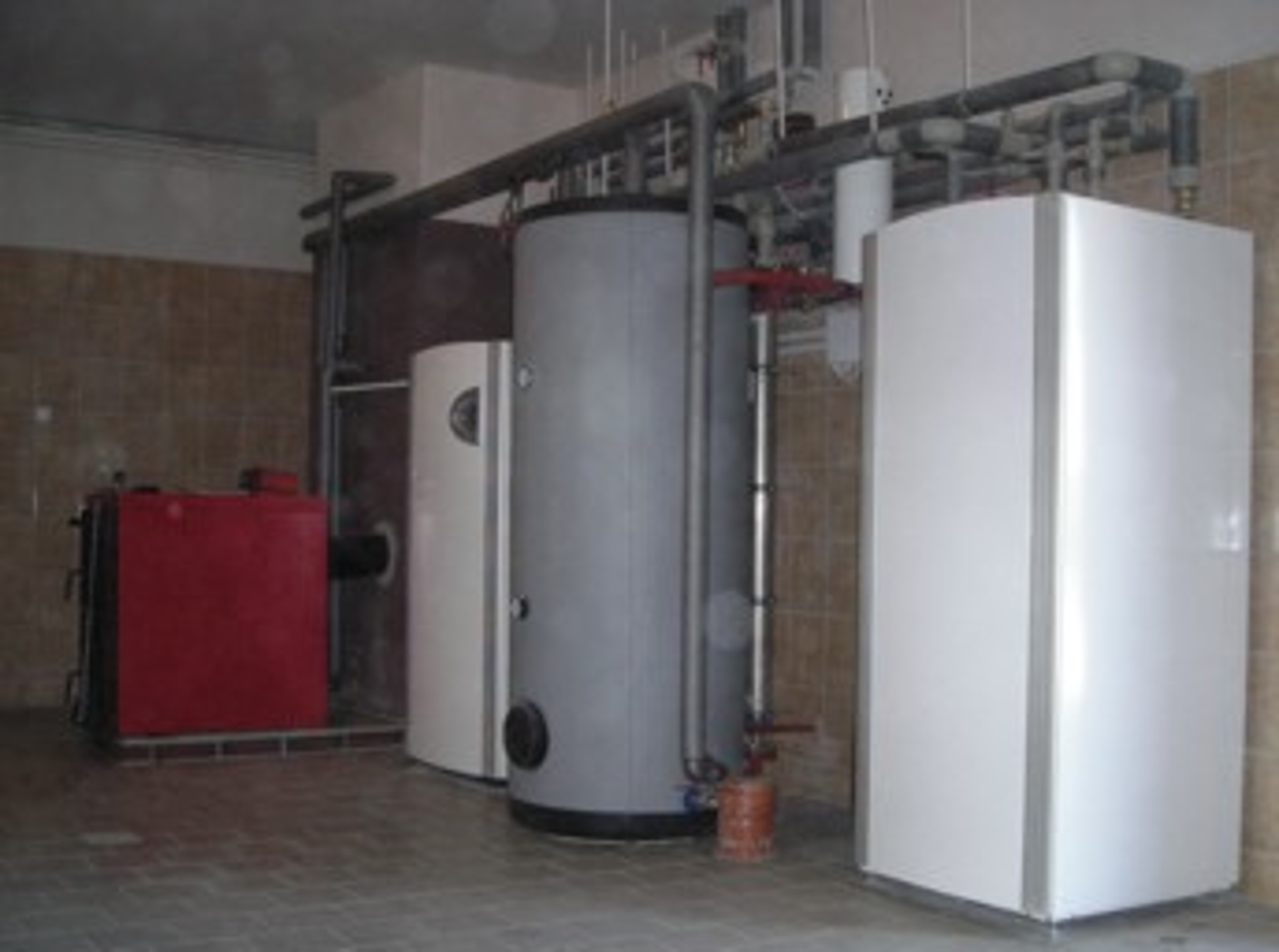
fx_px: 1400
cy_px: 476
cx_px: 640
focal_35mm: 38
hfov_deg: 49.1
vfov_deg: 37.5
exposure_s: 1/60
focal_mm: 6.3
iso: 207
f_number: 3.2
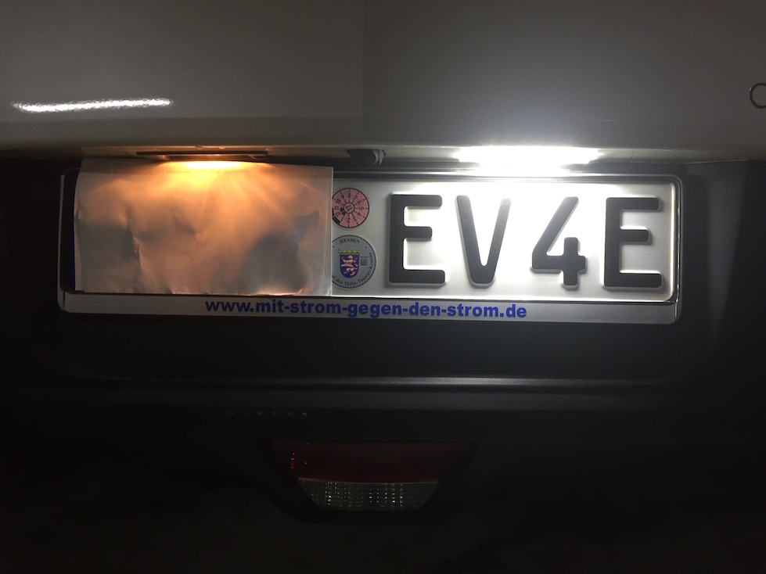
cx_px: 383
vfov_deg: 48.2
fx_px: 642
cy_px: 287
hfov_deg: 61.7
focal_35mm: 29
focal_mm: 4.15
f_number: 2.2
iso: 125
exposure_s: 1/33
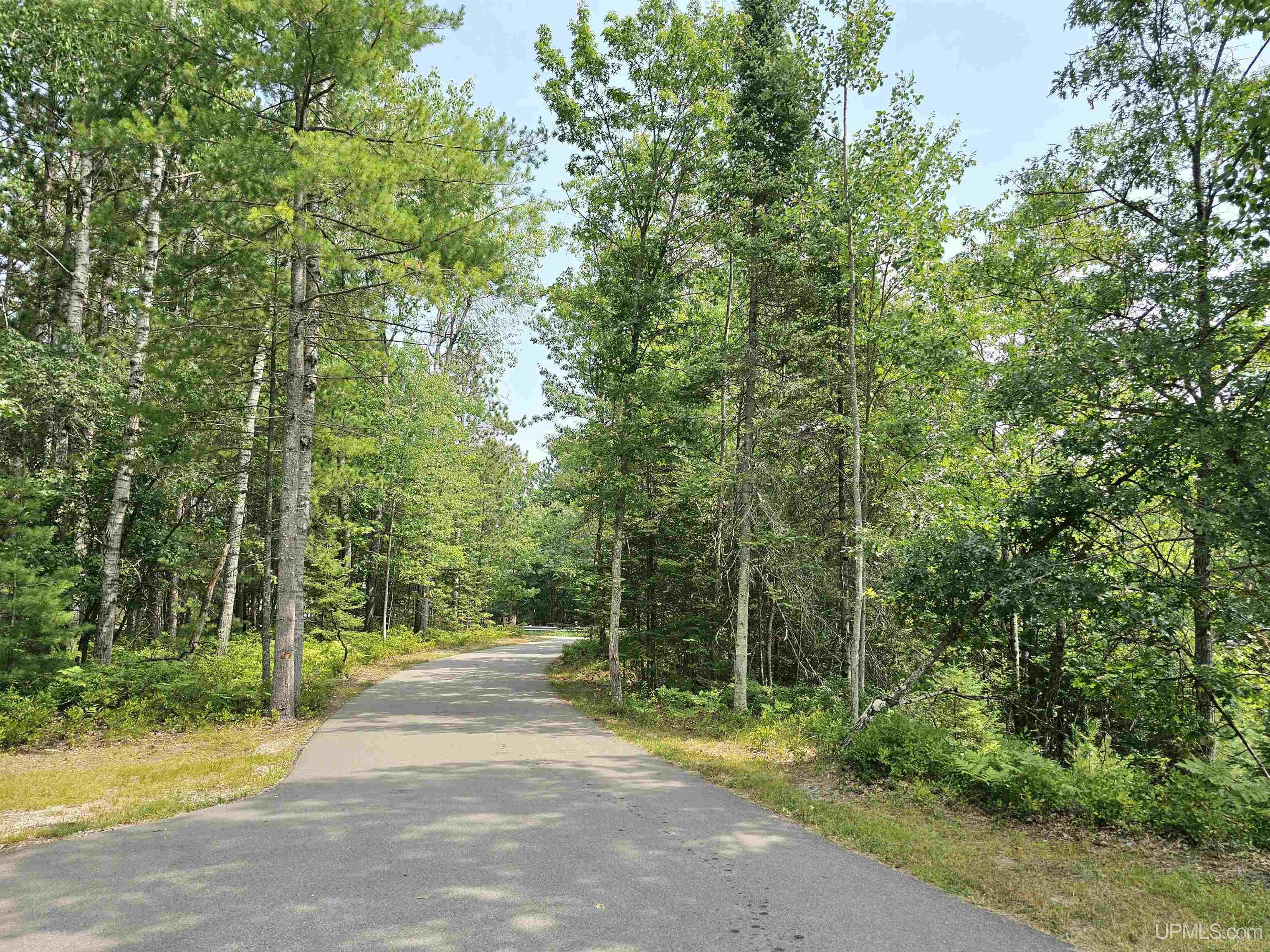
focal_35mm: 23
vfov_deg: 58.9
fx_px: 844
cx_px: 635
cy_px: 476
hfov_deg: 73.9
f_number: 1.7
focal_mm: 6.3
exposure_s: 1/417
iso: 10
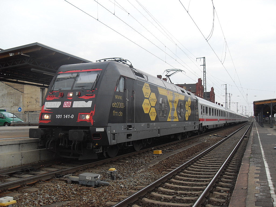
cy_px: 104
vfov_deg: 41.8
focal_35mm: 34
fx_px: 271
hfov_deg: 54.0
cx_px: 138
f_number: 2.8
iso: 80
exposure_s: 1/250
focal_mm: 6.3
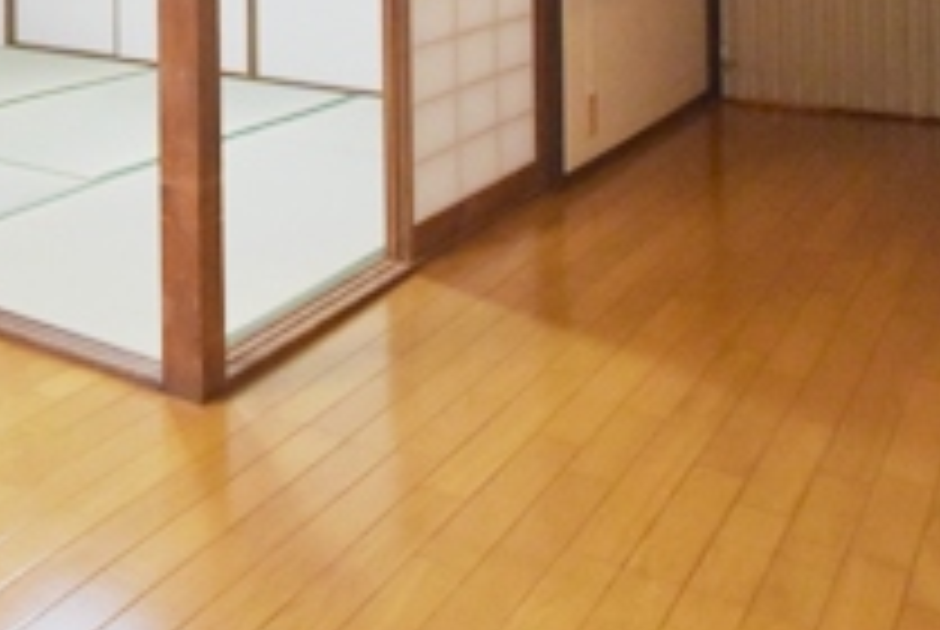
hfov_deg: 36.8
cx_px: -63
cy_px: -166
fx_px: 1203
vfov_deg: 25.6
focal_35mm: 46
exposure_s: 1/160
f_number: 6.3
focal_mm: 10
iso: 2000
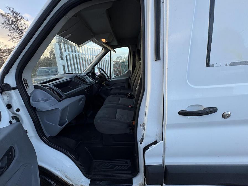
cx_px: 124
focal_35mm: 14
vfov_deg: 85.7
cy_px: 93
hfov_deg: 102.1
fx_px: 100
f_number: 2.2
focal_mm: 2.22
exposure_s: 1/123
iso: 40
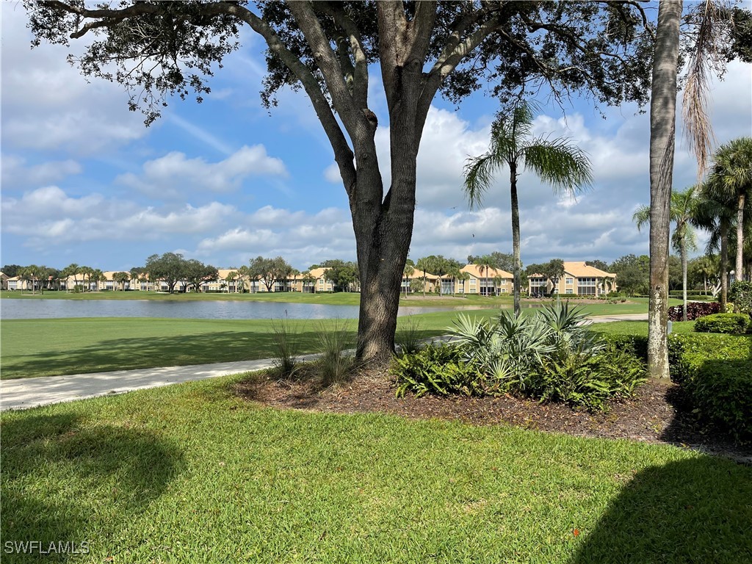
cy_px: 282
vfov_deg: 53.1
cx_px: 376
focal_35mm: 26
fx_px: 565
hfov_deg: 67.3
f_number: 1.6
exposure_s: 1/4525
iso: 32
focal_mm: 5.1
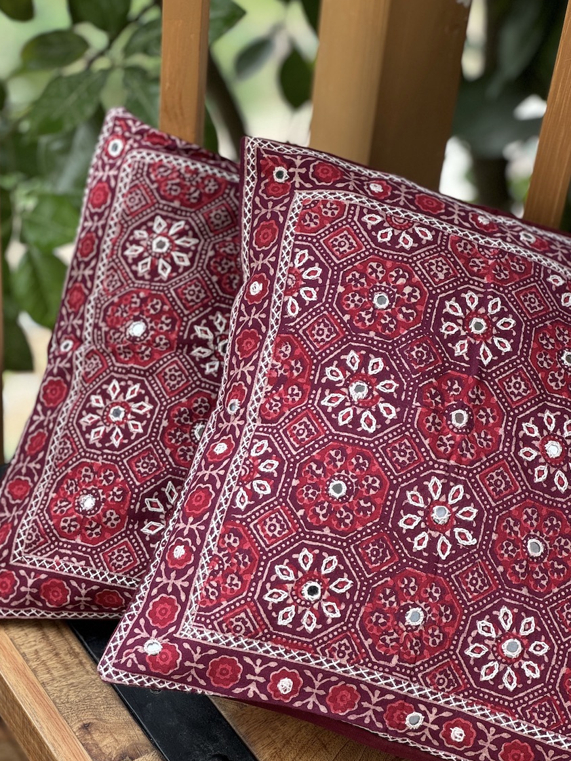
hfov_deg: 18.9
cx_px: 283
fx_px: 1716
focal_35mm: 78
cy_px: 384
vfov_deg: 25.0
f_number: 2.8
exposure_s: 1/99
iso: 160
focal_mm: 9
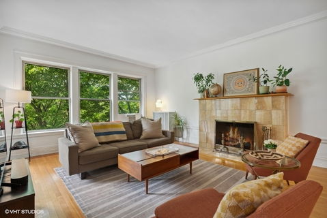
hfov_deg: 93.2
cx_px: 164
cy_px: 109
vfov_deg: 70.5
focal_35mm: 17
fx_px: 155
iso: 320
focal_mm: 17
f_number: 7.1
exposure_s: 1/1.25
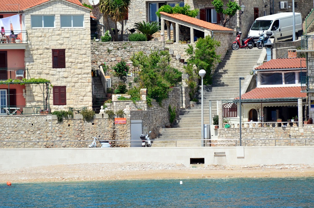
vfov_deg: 3.4
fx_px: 3524
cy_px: 104
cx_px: 157
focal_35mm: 405
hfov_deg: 5.1
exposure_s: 1/8000
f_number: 6.3
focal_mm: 270
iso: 1400
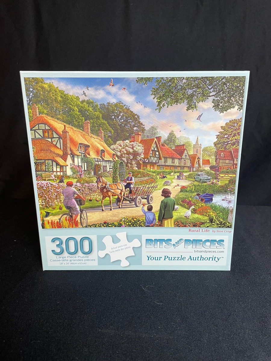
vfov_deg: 67.3
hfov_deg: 53.1
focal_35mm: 26
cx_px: 136
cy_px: 180
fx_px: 271
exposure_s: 1/60
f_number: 1.6
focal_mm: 4.2
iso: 100
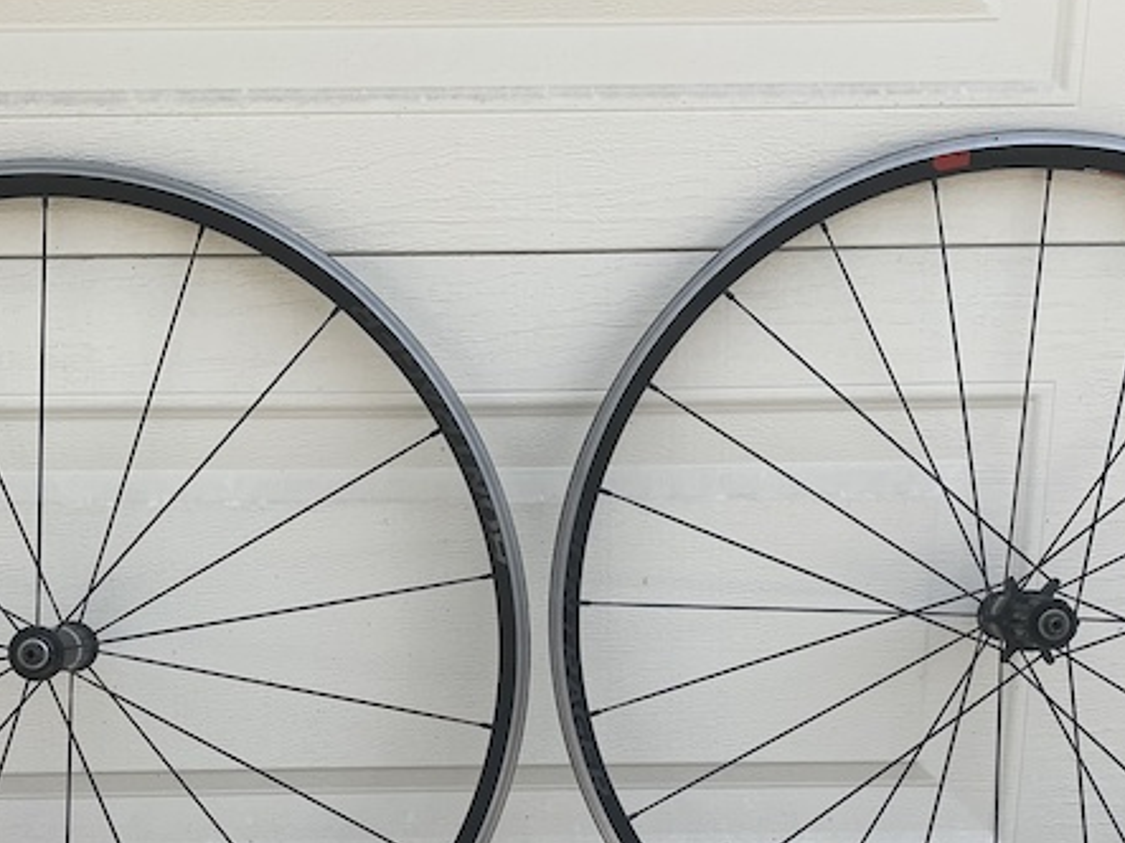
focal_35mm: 47
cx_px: 513
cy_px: 683
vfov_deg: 30.1
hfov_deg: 40.4
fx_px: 1527
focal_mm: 4.25
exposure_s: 1/765
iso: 25
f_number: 1.8
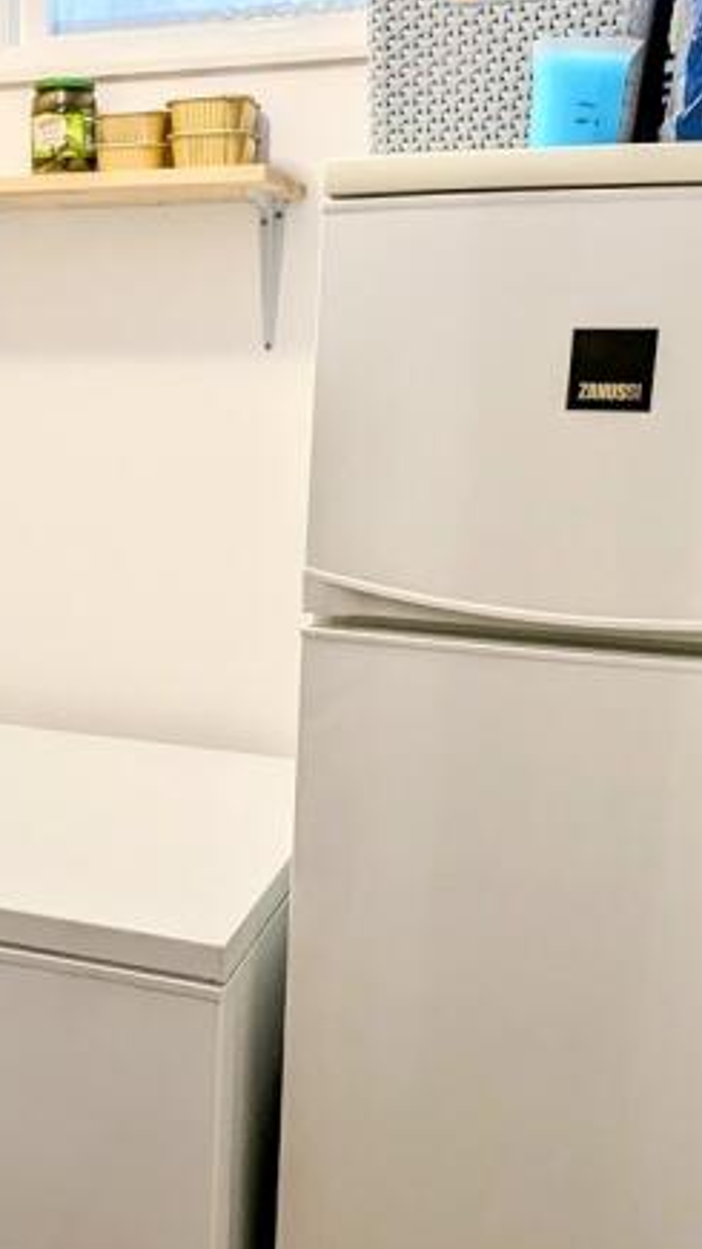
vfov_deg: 49.3
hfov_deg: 28.2
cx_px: 112
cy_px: 712
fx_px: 1358
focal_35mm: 41
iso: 118
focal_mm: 2.35
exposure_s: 1/100
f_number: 2.2
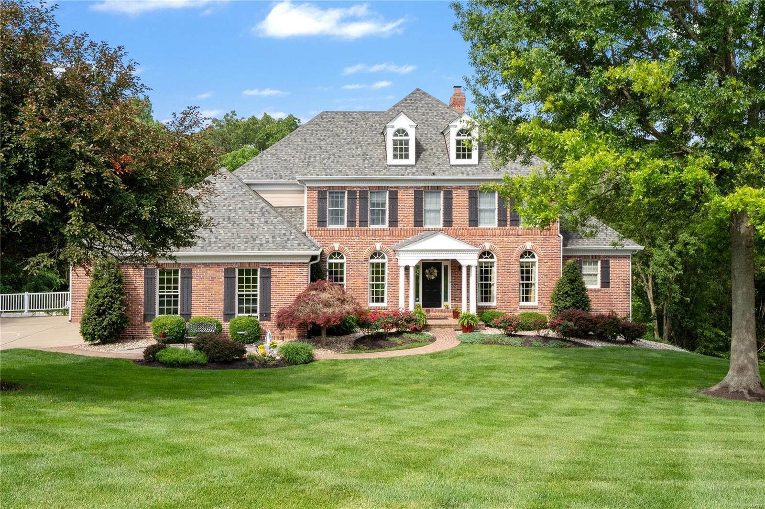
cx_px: 382
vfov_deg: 36.9
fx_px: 765
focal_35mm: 36
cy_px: 254
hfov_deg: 53.1
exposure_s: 1/320
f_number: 10
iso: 400
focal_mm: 18
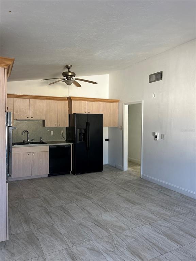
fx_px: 196
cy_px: 130
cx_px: 98
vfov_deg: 67.3
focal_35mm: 26
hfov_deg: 53.1
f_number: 1.5
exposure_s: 1/109
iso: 125
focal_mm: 5.7
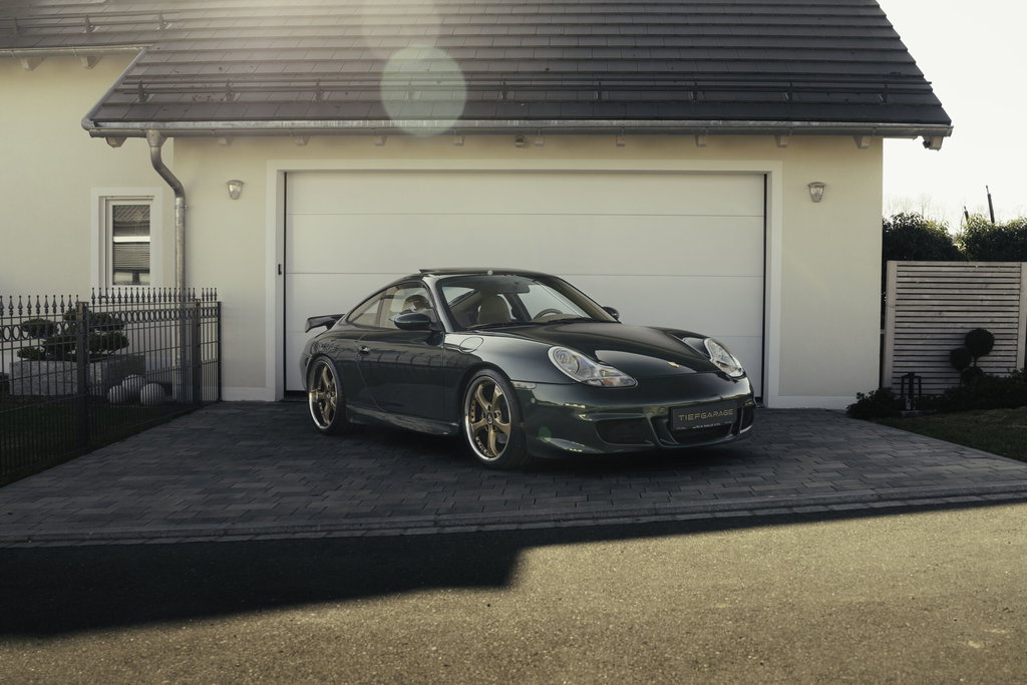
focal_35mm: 36
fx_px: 1027
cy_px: 342
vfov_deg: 36.9
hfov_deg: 53.1
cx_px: 514
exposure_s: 1/125
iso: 100
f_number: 4
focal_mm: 24
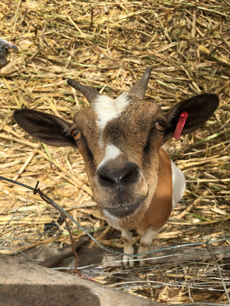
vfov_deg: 61.7
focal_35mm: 29
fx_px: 257
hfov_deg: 48.2
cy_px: 153
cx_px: 115
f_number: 2.2
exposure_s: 1/1099
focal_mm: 4.15
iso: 25
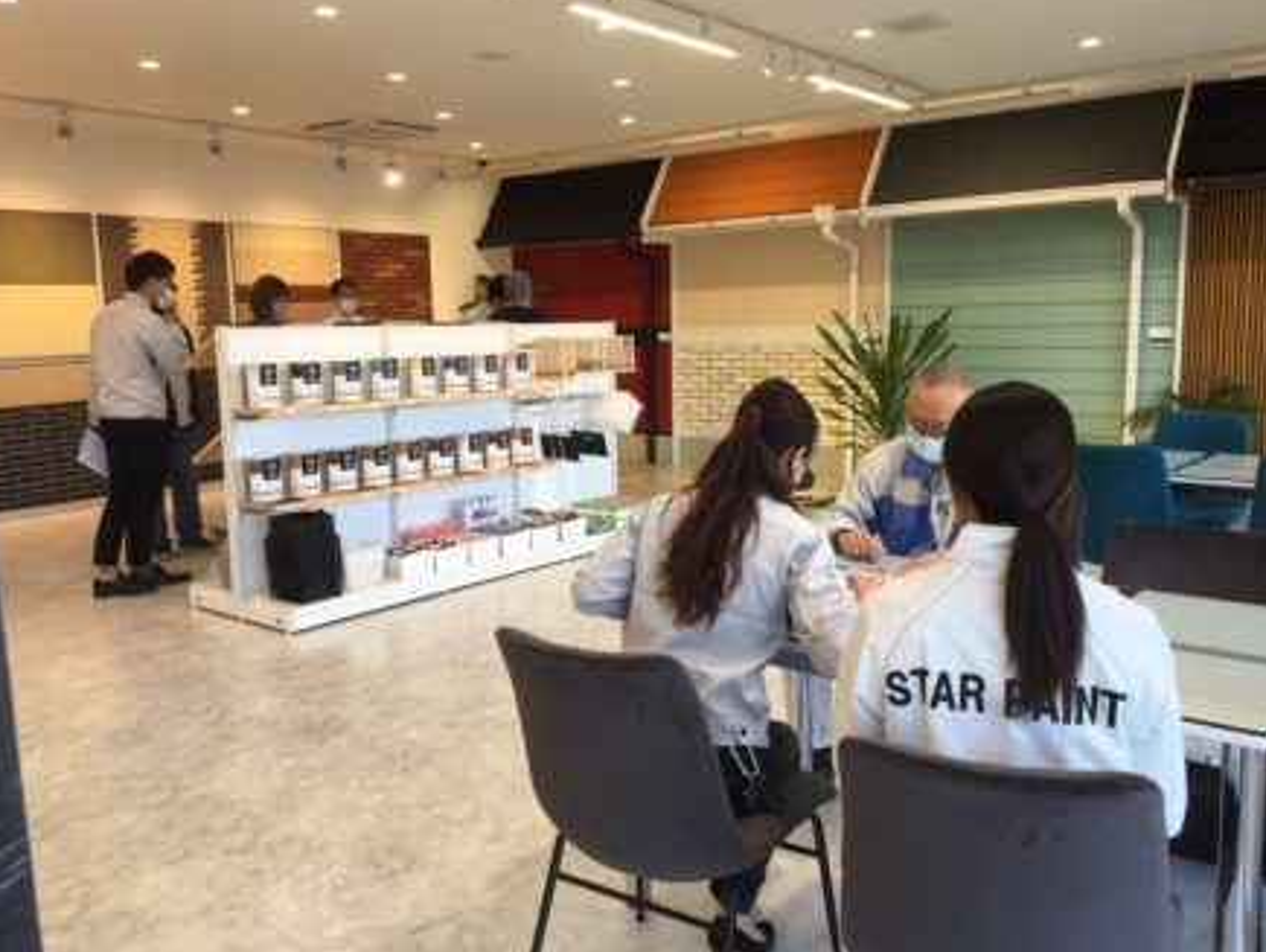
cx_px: 629
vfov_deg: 46.9
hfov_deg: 59.9
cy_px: 472
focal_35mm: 30
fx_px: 1098
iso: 32
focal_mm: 4.15
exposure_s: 1/120
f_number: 2.2
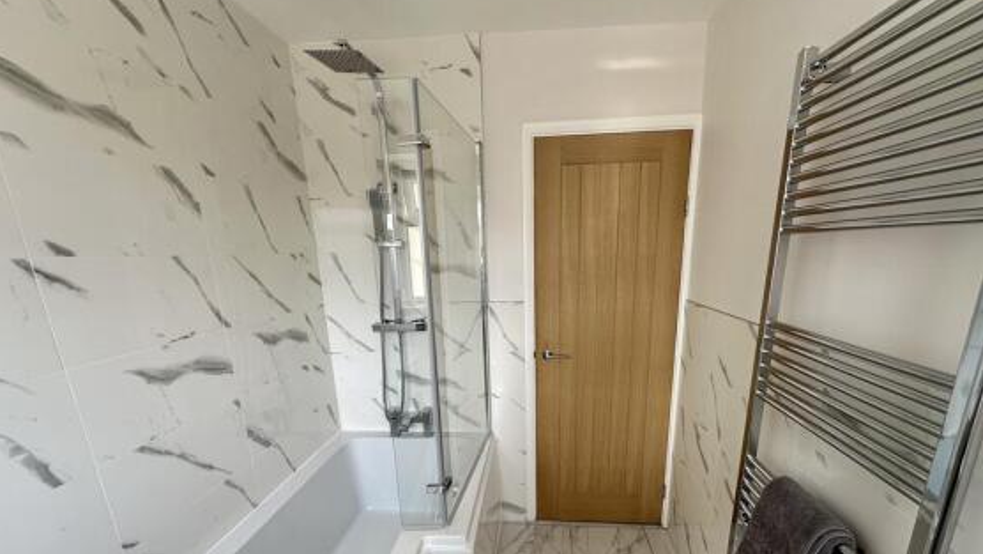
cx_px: 510
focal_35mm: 16
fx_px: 417
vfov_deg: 65.7
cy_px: 360
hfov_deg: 99.3
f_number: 2.2
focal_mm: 2.22
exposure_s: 1/118
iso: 40
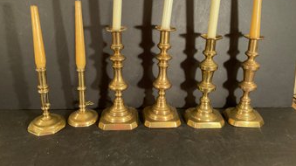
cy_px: 57
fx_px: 251
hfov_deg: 61.1
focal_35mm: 32
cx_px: 148
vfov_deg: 36.3
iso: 250
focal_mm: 3
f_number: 1.8
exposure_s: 1/60
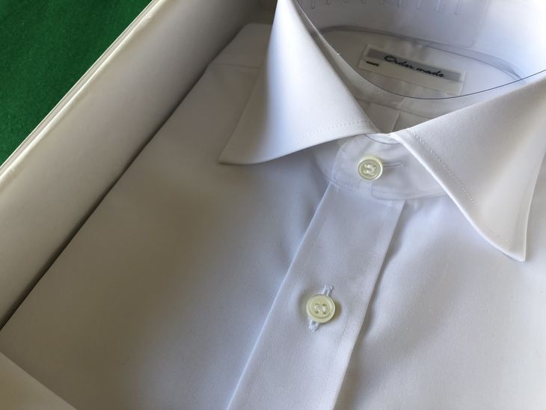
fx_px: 442
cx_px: 273
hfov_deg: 63.4
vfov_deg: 49.8
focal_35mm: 28
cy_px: 205
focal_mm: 4
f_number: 1.8
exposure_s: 1/120
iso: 32
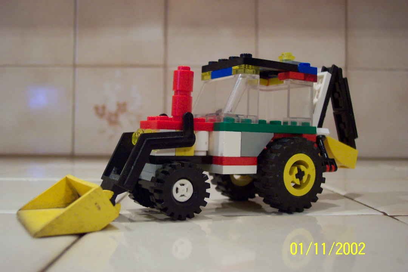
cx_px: 204
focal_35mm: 38
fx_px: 431
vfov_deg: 35.1
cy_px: 136
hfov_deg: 50.7
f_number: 2.8
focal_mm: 8
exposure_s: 1/30
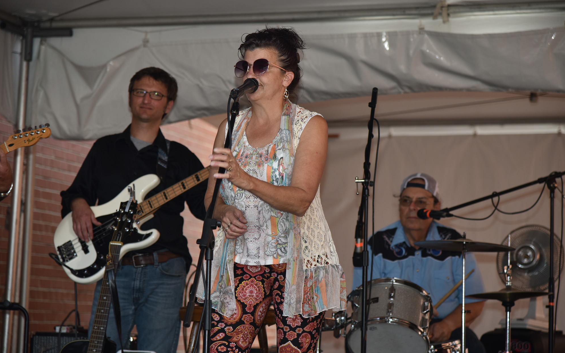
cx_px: 282
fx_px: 1894
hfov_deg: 17.0
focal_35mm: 123
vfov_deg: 10.7
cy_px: 169
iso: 100
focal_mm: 120
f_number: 4.5
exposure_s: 1/250
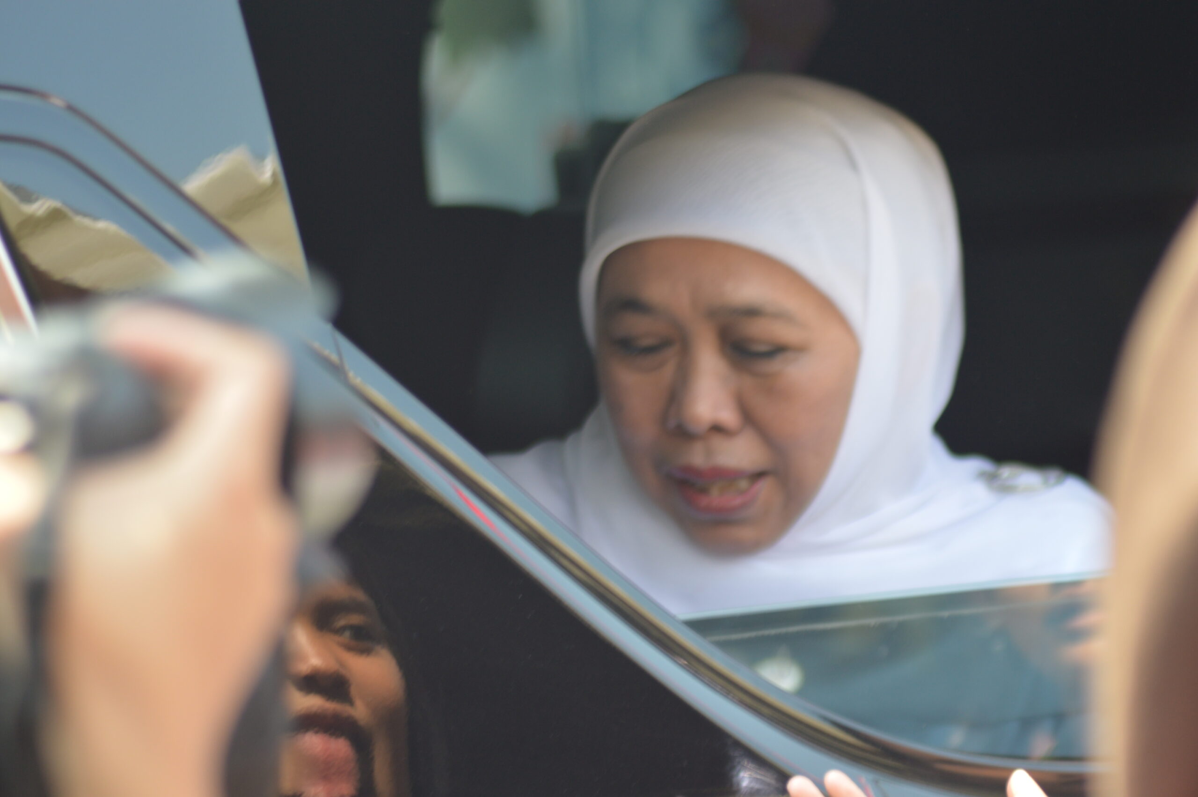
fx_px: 5785
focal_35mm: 174
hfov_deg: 11.8
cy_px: 398
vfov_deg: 7.9
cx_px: 599
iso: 250
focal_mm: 116
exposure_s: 1/125
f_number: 4.2
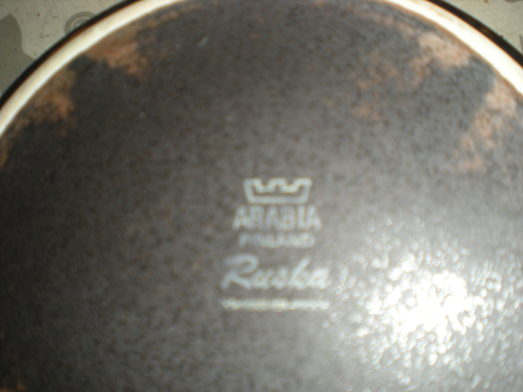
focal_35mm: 38
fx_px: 574
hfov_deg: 49.0
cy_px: 196
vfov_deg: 37.7
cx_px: 262
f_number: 3.1
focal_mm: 6.3
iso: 64
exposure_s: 1/60
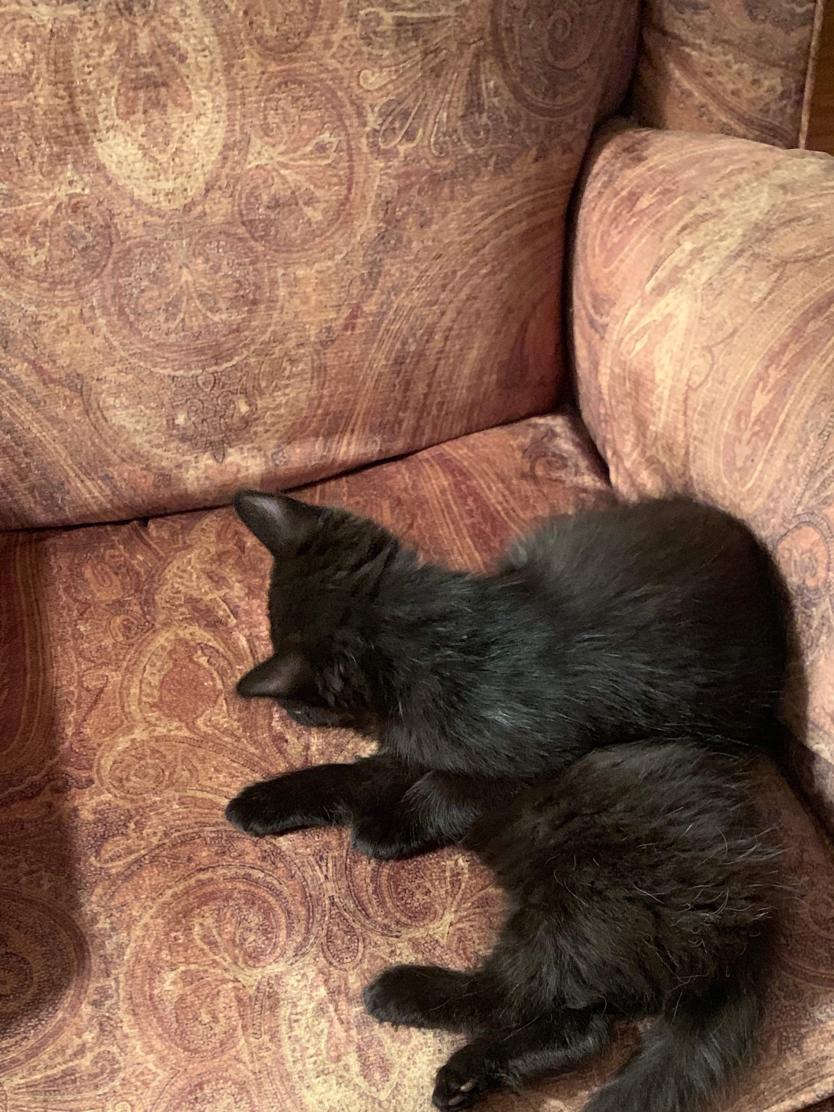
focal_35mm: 42
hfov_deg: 34.3
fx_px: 1349
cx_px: 418
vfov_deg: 43.1
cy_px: 864
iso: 640
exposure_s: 1/24
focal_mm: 4.25
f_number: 1.8
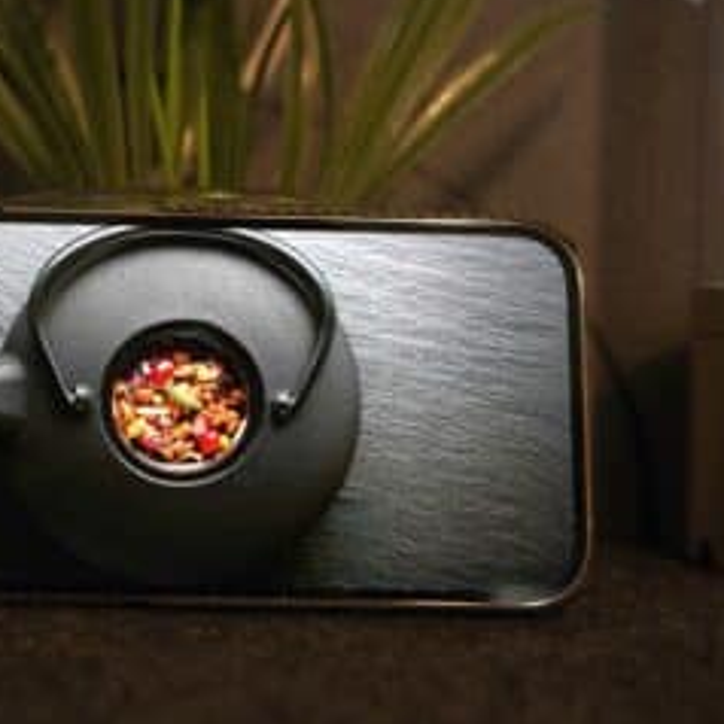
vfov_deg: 28.6
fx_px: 1420
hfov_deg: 28.2
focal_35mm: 60
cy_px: 371
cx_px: 183
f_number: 5.6
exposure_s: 1/50
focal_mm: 43
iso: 1250
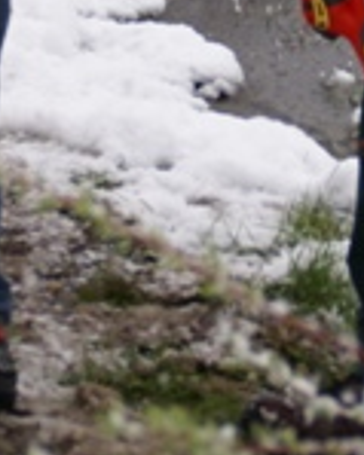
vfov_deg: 6.3
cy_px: -214
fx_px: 4084
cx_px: 162
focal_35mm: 303
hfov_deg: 5.1
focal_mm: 50
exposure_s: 1/160
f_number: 5
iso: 100
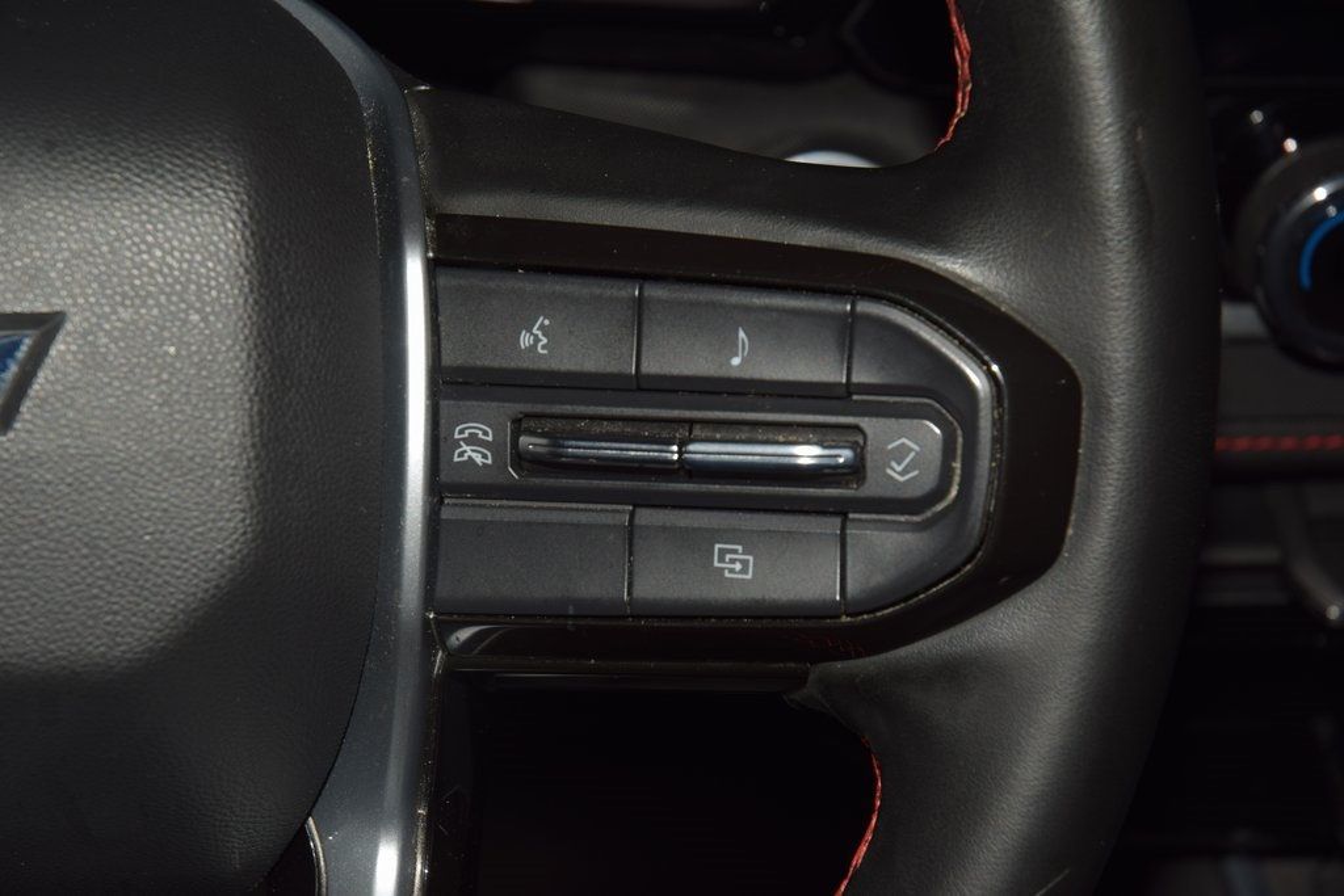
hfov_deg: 19.5
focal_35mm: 105
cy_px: 448
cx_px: 672
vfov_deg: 13.0
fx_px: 3920
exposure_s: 1/125
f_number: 8
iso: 100
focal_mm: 70
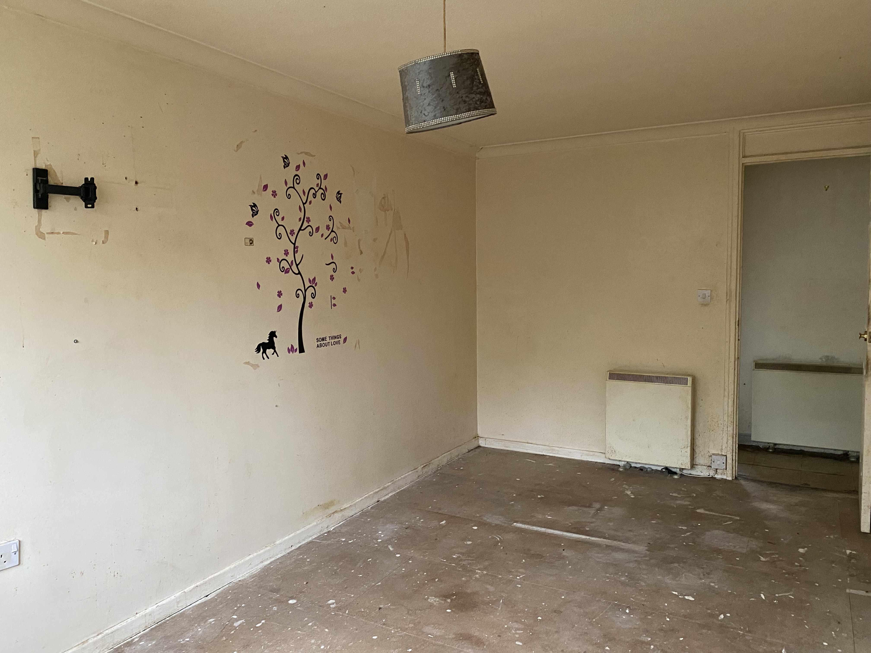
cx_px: 436
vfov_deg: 53.1
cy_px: 326
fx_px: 654
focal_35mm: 26
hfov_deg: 67.3
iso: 500
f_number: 1.8
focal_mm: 4.25
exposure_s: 1/57
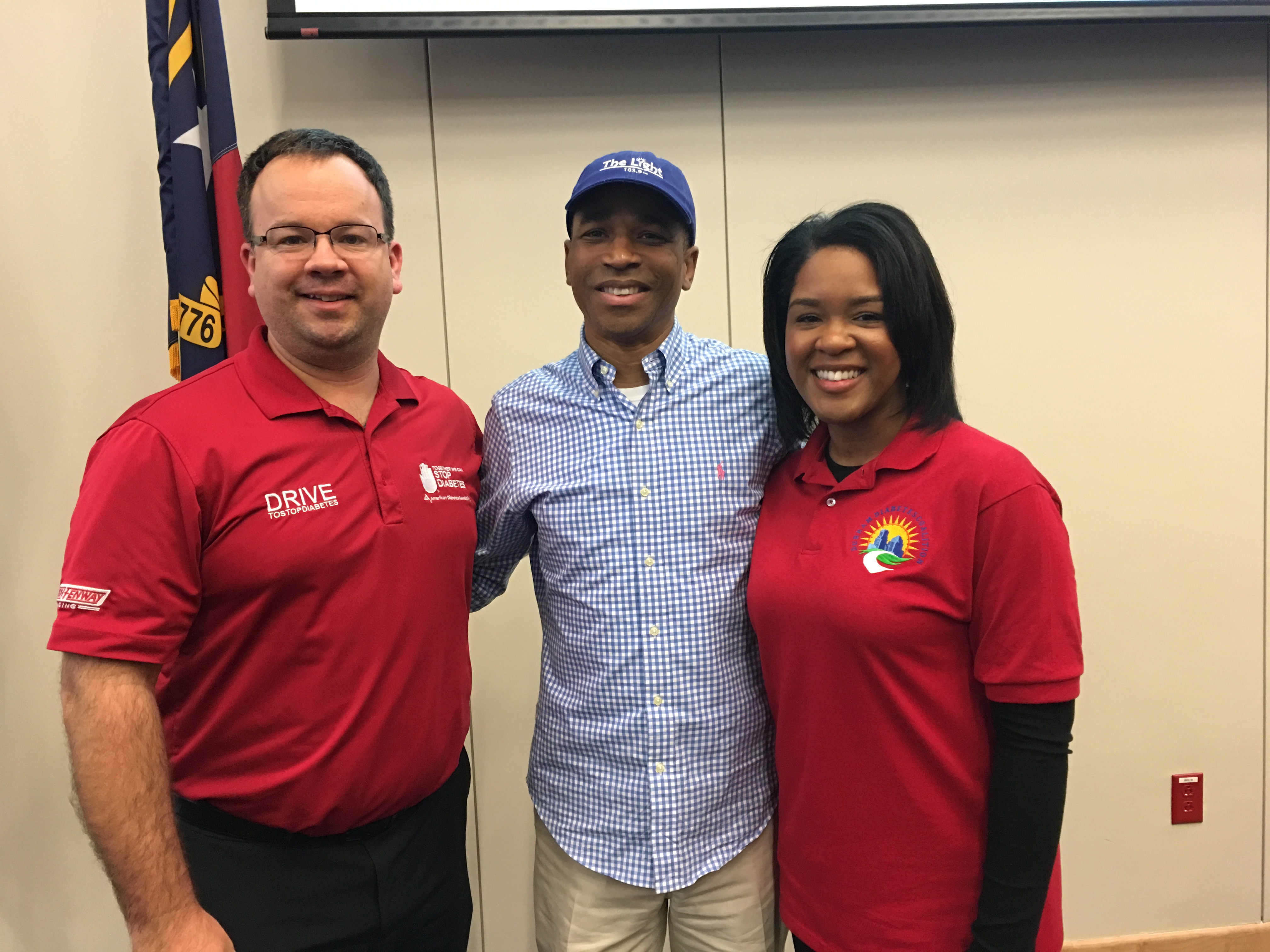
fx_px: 1064
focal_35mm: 29
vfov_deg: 48.2
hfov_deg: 61.7
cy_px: 476
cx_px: 635
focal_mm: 4.15
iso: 100
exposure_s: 1/15
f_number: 2.2
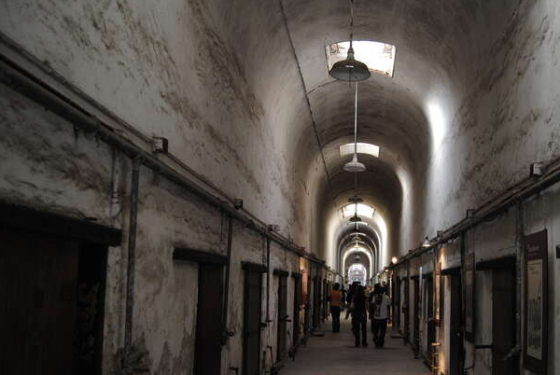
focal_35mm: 36
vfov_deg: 36.9
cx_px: 355
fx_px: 561
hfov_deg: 52.4
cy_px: 222
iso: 200
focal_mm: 18
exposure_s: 1/25
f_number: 4
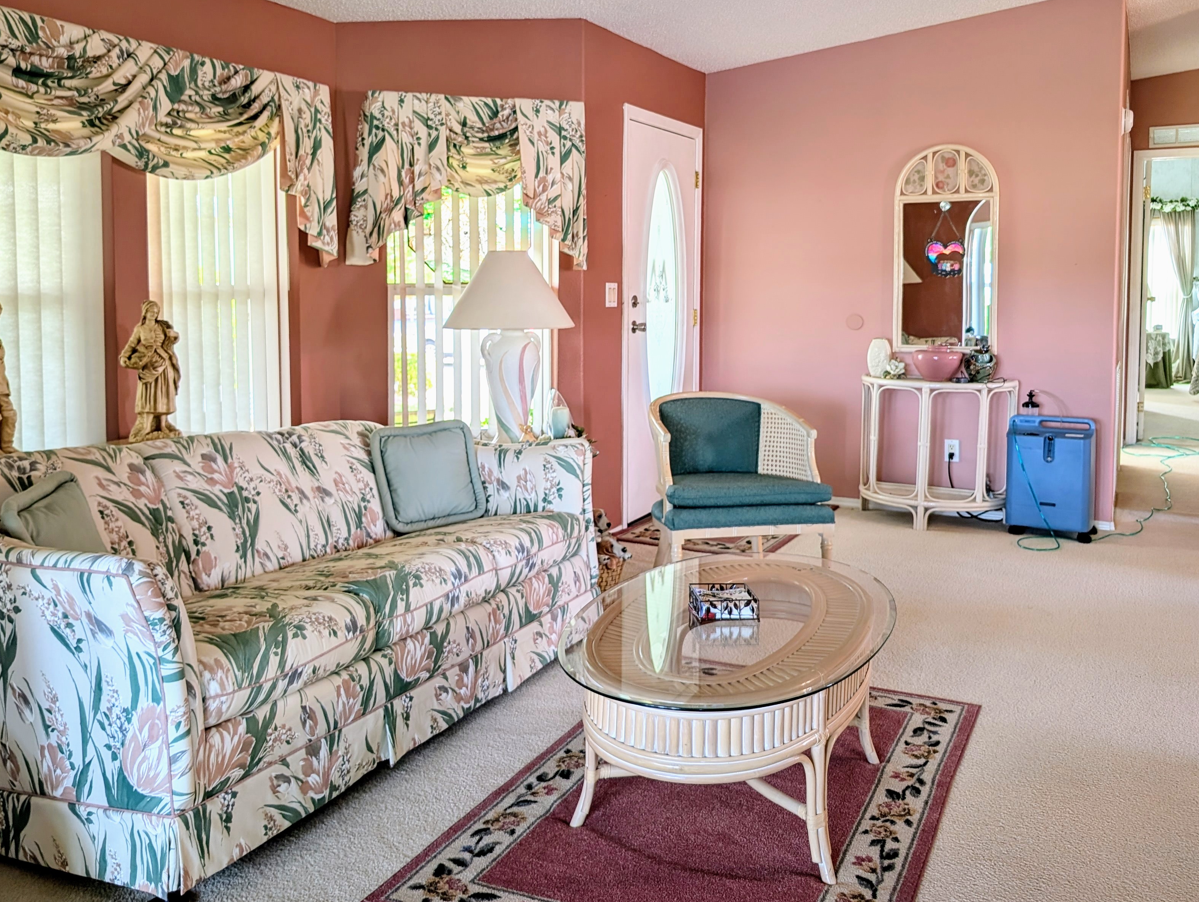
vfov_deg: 45.2
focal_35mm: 31
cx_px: 581
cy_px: 340
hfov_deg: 58.3
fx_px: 1075
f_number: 1.68
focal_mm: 6.9
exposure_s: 1/24
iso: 24
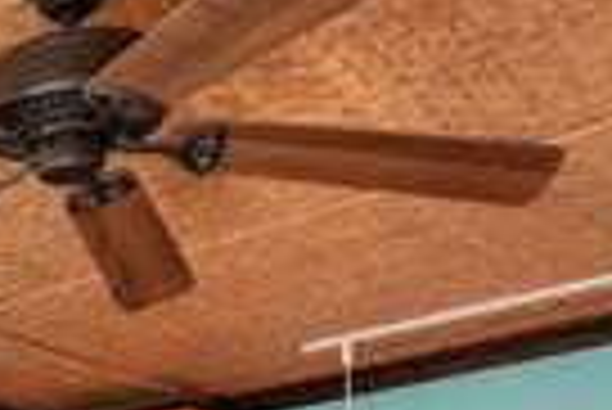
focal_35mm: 79
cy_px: 856
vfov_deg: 14.1
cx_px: -344
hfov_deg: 21.1
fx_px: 1344
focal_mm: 14
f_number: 9
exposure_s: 1
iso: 250
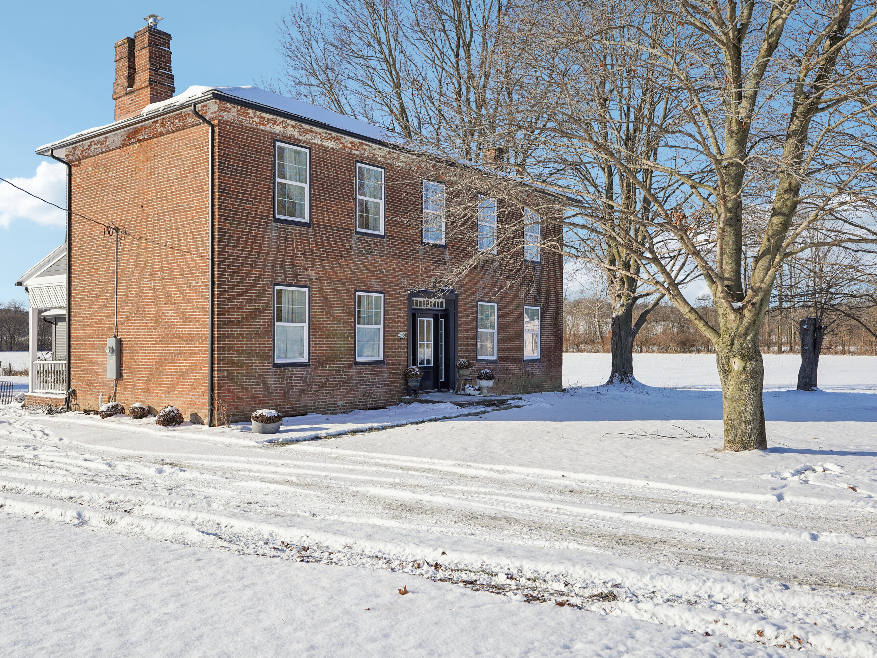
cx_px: 421
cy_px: 326
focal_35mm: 31
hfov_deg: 59.0
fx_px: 774
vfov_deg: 46.0
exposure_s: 1/320
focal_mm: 27.5
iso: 100
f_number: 8
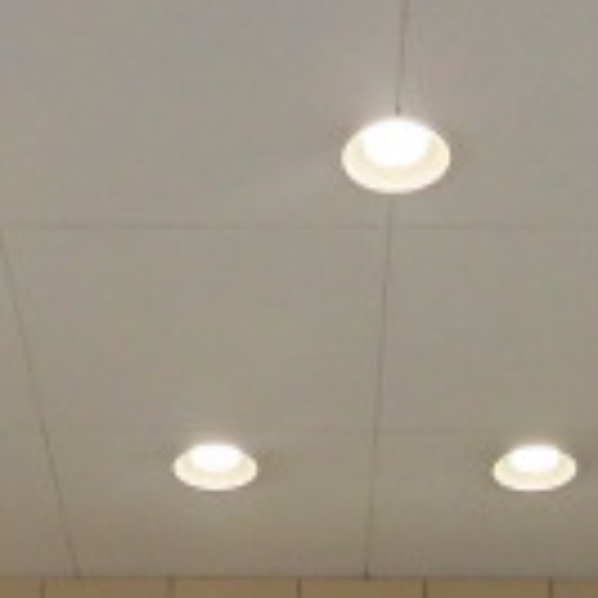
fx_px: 1994
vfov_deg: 15.8
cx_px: 360
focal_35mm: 102
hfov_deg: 17.0
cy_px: 877
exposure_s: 1/100
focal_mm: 4.3
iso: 100
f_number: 3.1
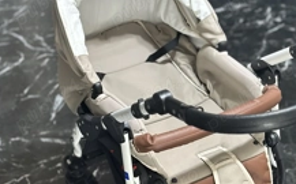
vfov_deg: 13.8
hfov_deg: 22.0
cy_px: 120
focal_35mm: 94
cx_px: 202
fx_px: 757
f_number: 1.78
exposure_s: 1/33
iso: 500
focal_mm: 6.86
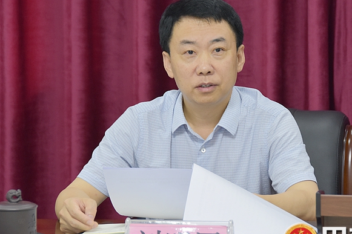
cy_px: 112
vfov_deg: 6.3
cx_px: 224
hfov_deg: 9.5
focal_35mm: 217
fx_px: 2118
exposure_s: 1/25
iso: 1000
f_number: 5.3
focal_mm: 105
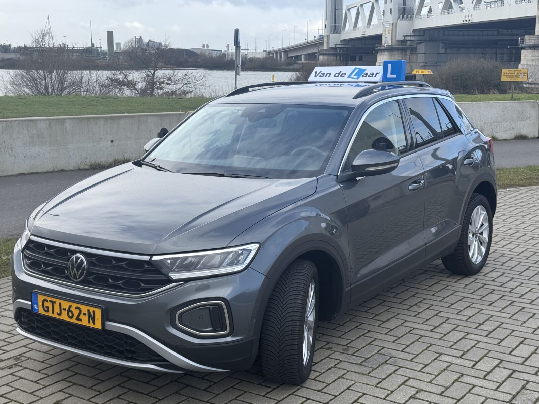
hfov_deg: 39.7
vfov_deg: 30.3
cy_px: 202
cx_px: 270
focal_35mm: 48
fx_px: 747
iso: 64
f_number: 1.78
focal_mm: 6.76
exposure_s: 1/1203
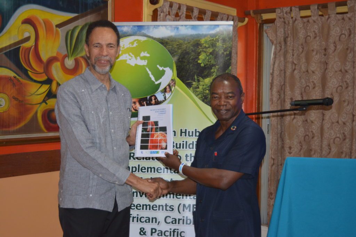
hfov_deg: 36.9
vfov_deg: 25.1
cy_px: 118
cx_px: 178
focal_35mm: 54
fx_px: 534
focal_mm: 36
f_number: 4.8
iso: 800
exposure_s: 1/60
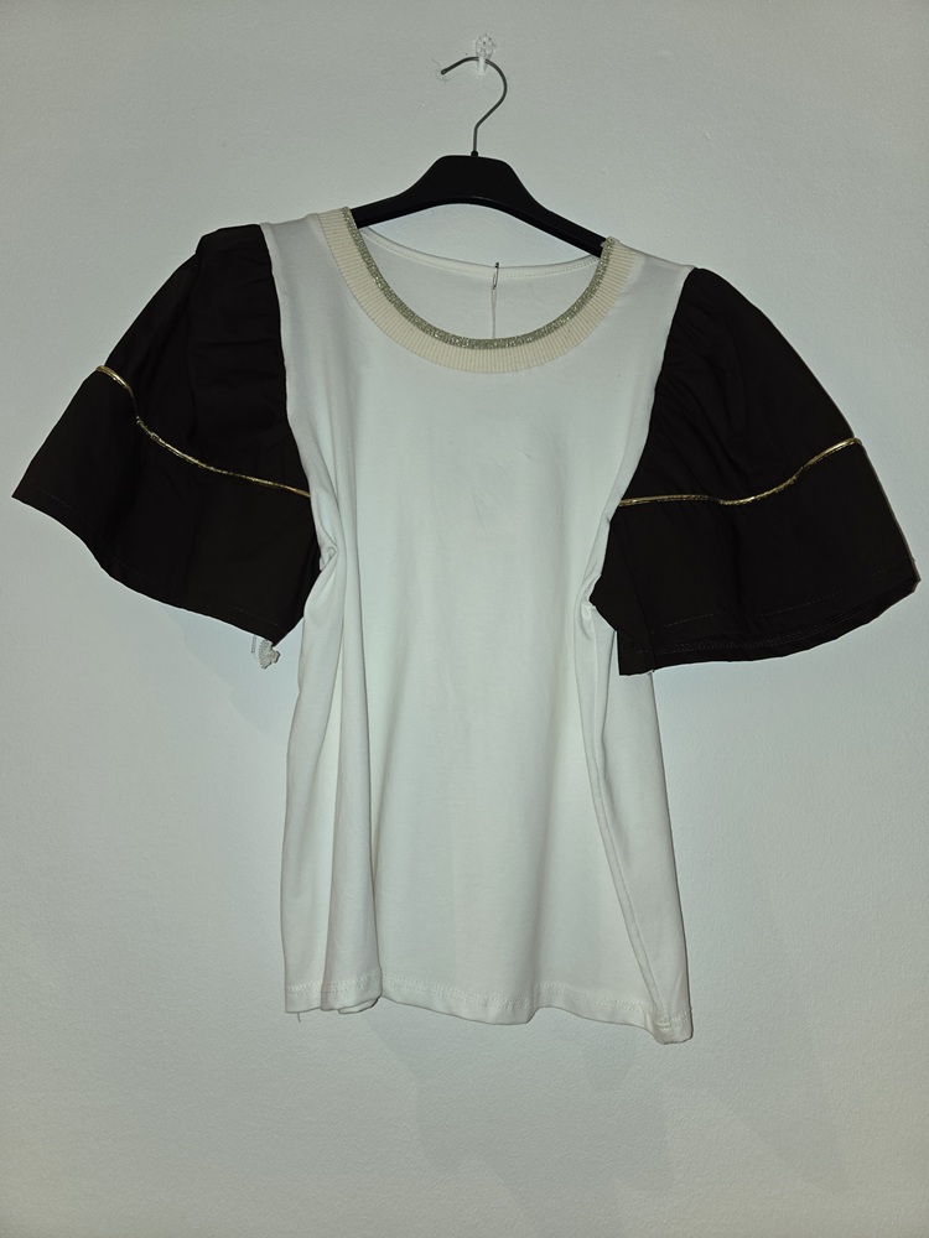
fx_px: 823
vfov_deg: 73.9
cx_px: 464
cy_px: 619
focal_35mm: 23
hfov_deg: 58.9
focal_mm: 5.4
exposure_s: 1/50
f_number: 1.8
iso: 32
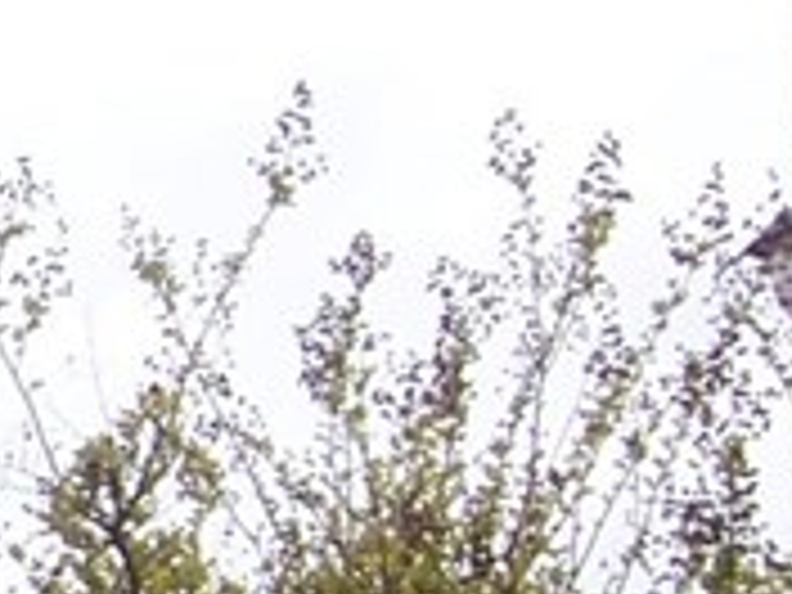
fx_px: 3066
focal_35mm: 134
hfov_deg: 12.1
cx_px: -1058
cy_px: 770
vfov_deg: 10.8
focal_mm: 3.8
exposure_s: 1/320
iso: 64
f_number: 5.6
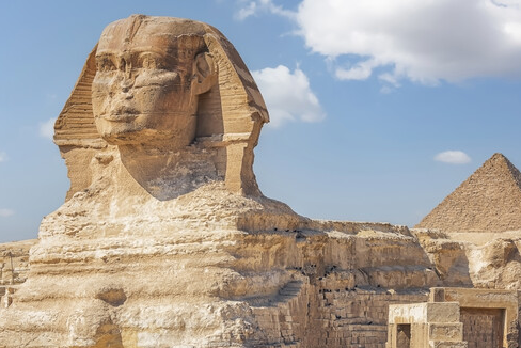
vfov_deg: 11.4
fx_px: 1738
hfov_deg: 17.1
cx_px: 279
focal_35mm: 120
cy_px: 191
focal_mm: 78
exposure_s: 1/250
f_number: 8
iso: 64
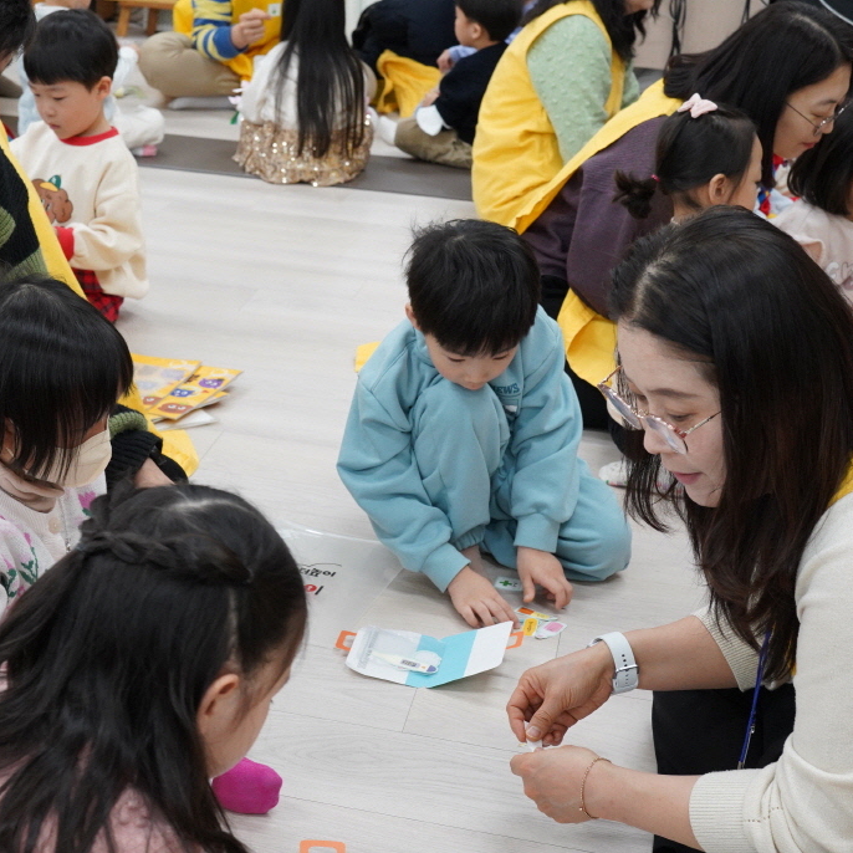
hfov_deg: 29.4
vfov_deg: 29.5
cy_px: 409
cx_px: 323
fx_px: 1617
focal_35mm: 58
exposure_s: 1/60
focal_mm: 39
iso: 2500
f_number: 7.1
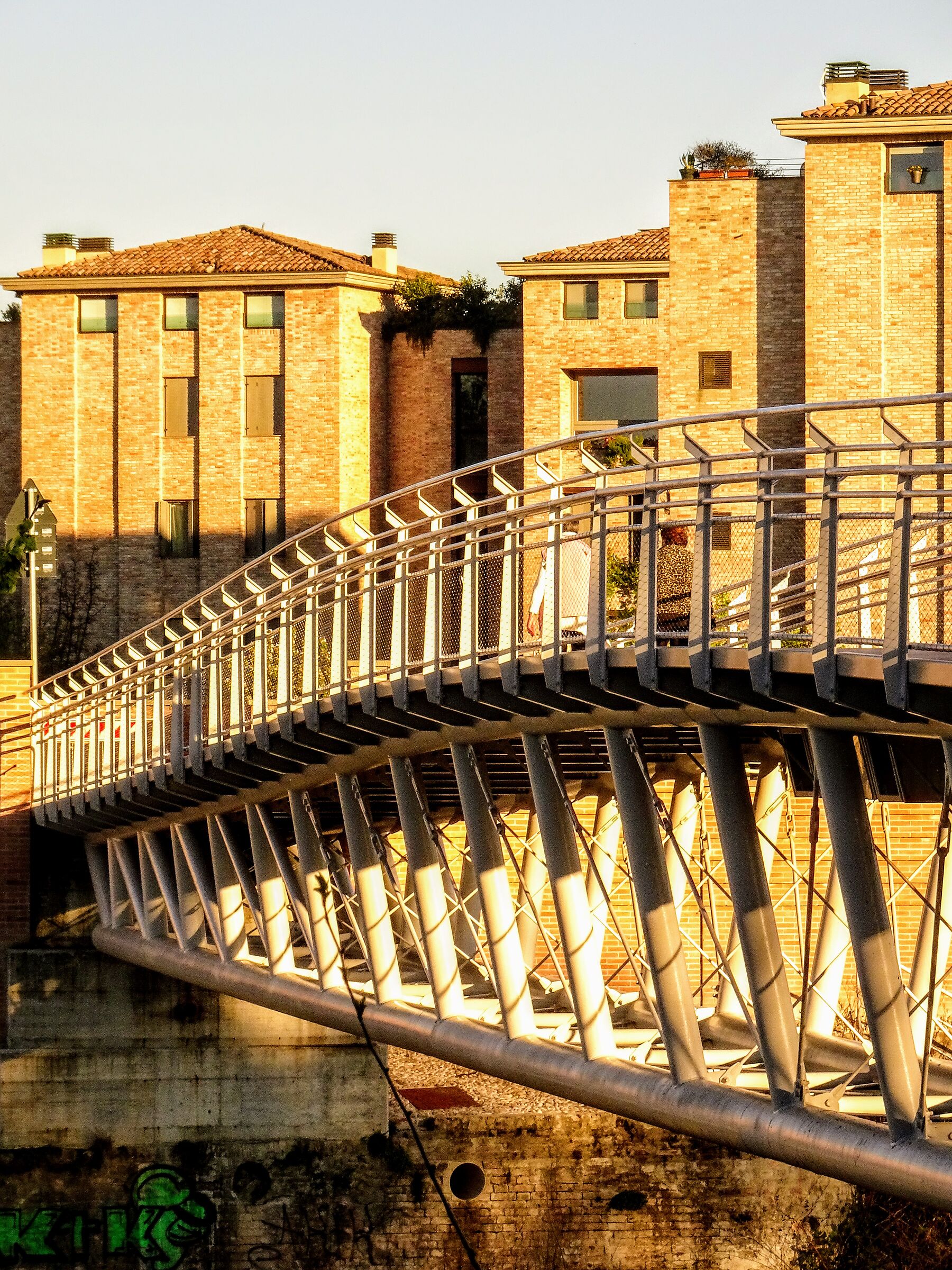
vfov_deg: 10.5
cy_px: 635
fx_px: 6930
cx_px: 476
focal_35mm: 189
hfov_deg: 7.9
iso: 200
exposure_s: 1/250
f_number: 7.1
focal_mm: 32.24
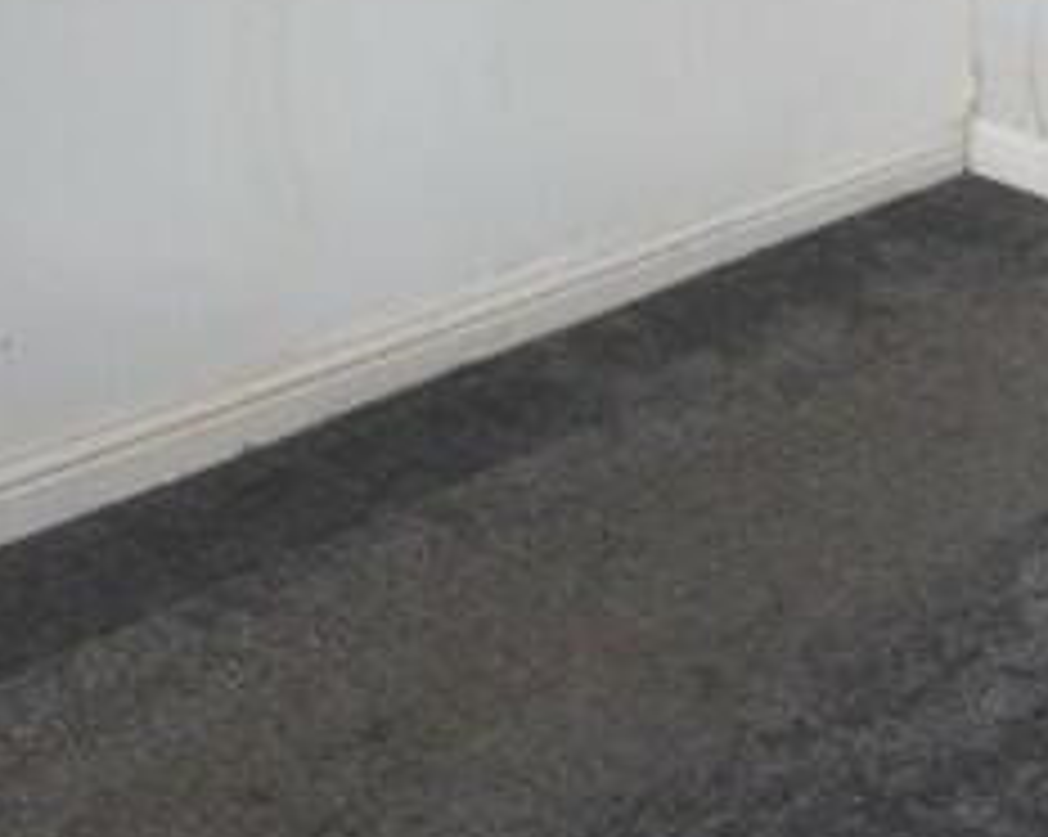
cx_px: 1070
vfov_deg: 21.5
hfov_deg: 28.5
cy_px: -331
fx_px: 1921
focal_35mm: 62
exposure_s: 1/160
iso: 1000
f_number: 4
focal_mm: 10
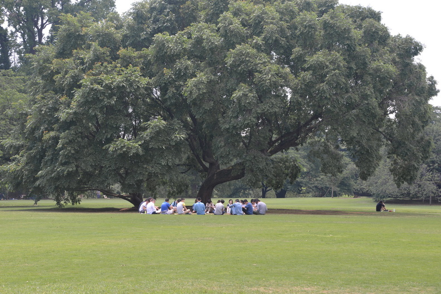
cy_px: 147
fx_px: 1225
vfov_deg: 13.7
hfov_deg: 20.4
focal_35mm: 100
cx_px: 220
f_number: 10
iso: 200
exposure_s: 1/80
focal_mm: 100
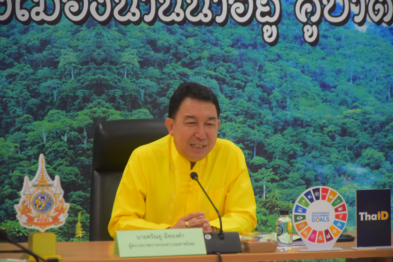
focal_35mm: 158
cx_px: 196
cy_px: 131
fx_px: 1720
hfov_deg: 13.0
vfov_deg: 8.7
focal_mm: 105
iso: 2500
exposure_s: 1/160
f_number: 5.6
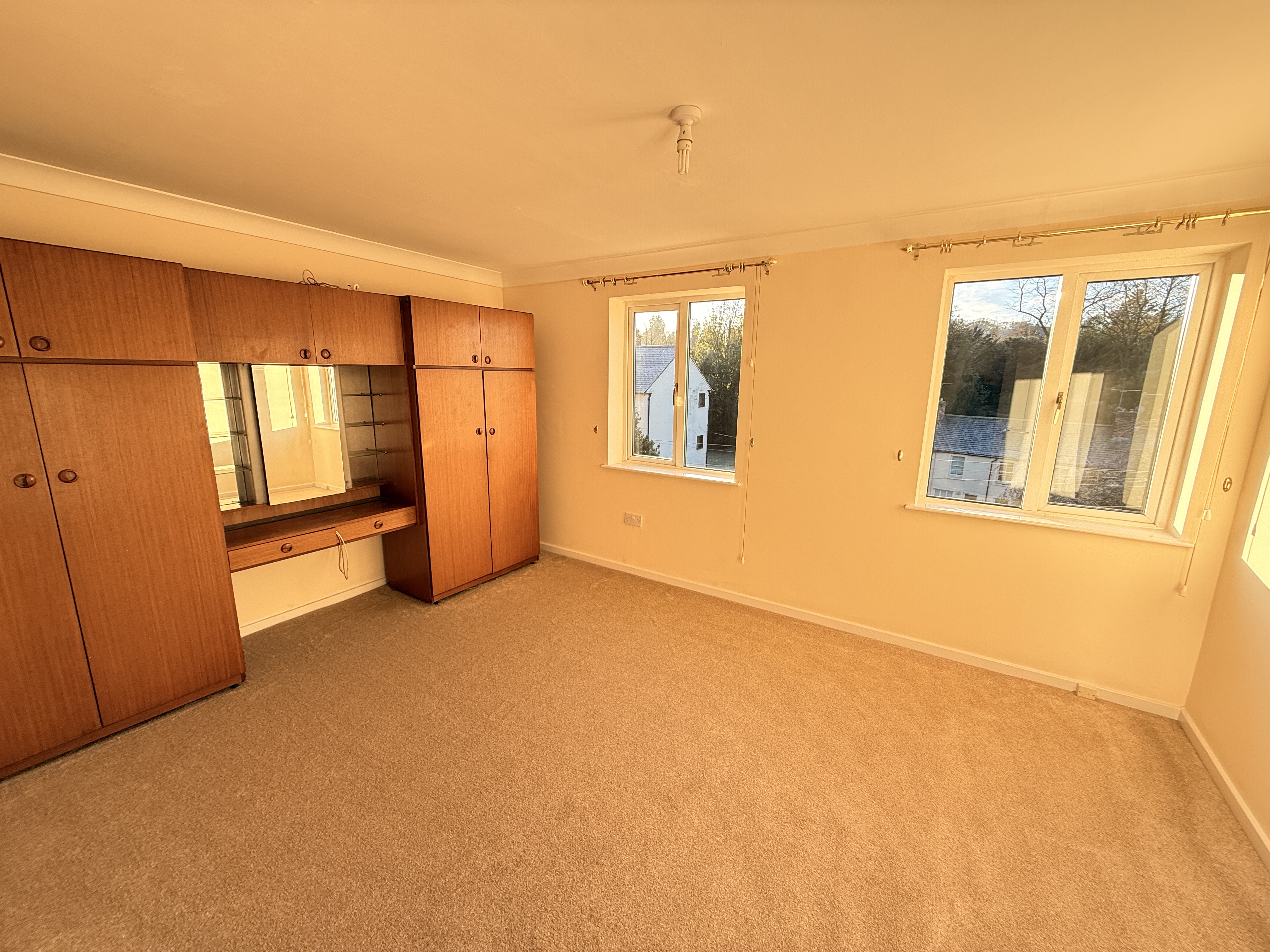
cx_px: 635
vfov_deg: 85.7
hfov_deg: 102.1
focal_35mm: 14
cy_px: 476
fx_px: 514
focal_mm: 2.22
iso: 64
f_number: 2.2
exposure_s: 1/102
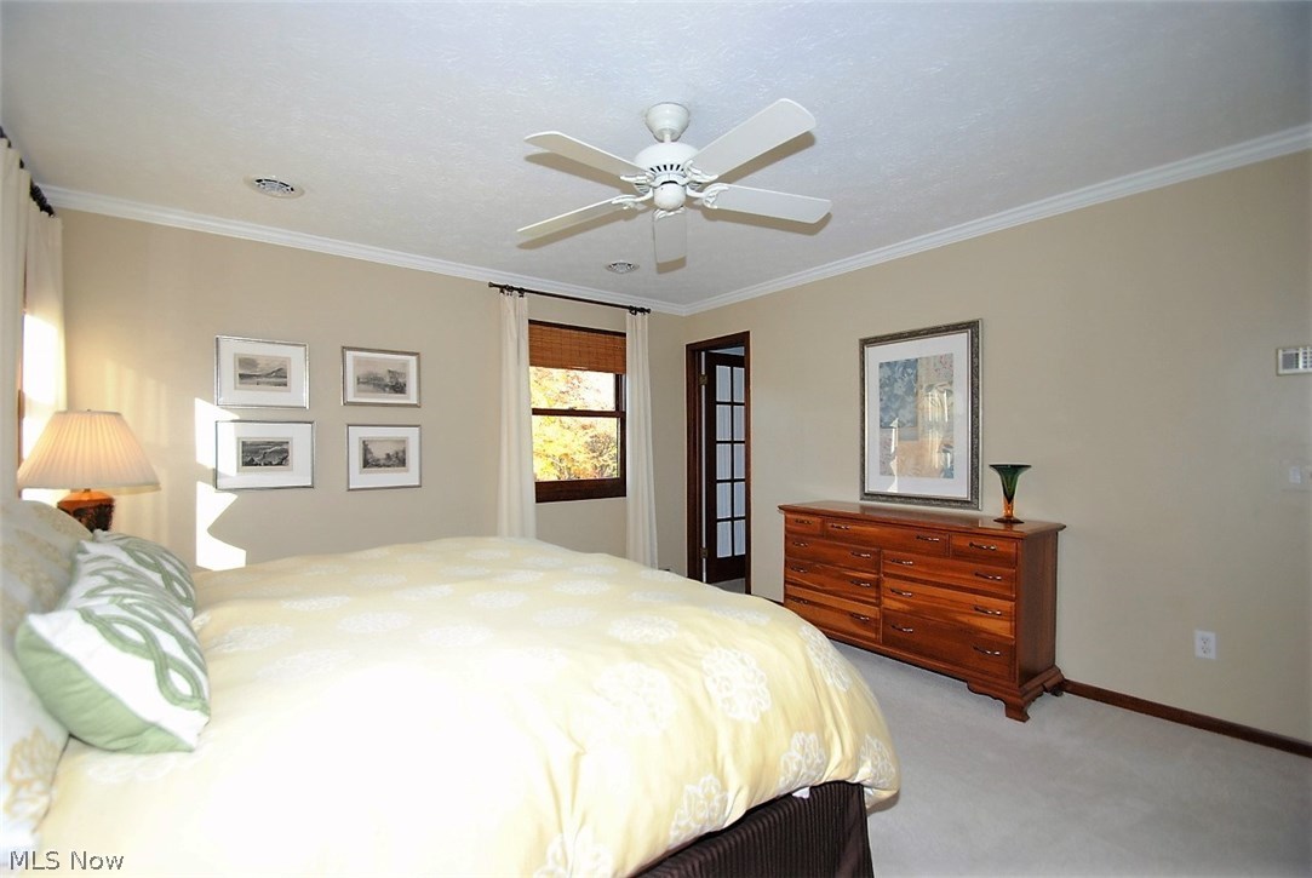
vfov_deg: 77.5
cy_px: 439
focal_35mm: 15
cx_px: 656
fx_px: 547
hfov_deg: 100.3
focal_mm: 10
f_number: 5.6
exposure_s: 1/200
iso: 400
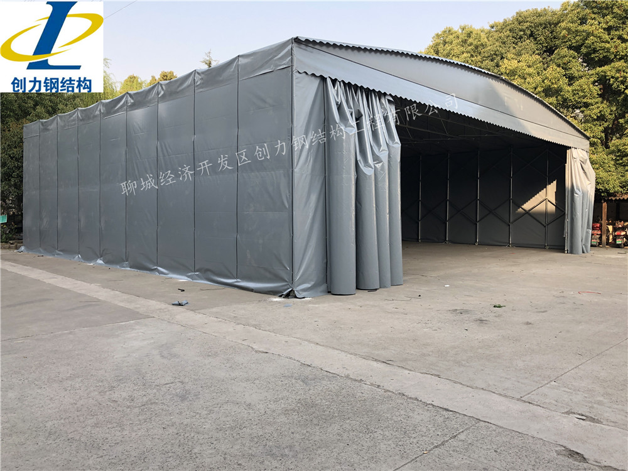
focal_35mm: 28
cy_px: 236
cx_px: 314
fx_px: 508
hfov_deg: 63.4
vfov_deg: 49.7
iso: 20
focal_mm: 4
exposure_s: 1/358
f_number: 1.8
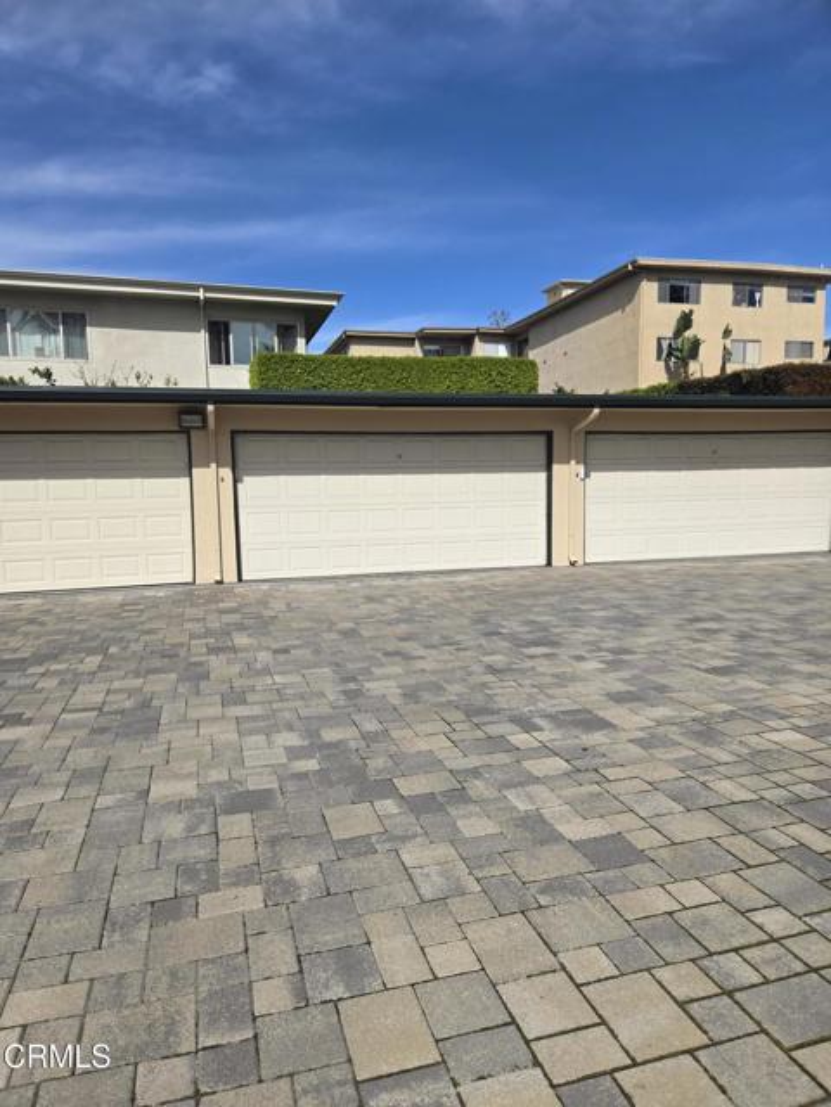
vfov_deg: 73.9
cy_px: 554
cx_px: 416
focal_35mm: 23
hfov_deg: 58.9
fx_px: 736
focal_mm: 5.4
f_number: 1.8
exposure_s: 1/3018
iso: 25
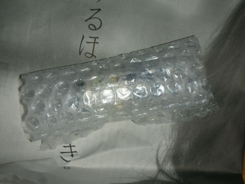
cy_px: 92
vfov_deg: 24.0
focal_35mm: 61
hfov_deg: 31.7
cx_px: 122
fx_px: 432
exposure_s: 1/120
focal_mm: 10.1
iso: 50
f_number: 4
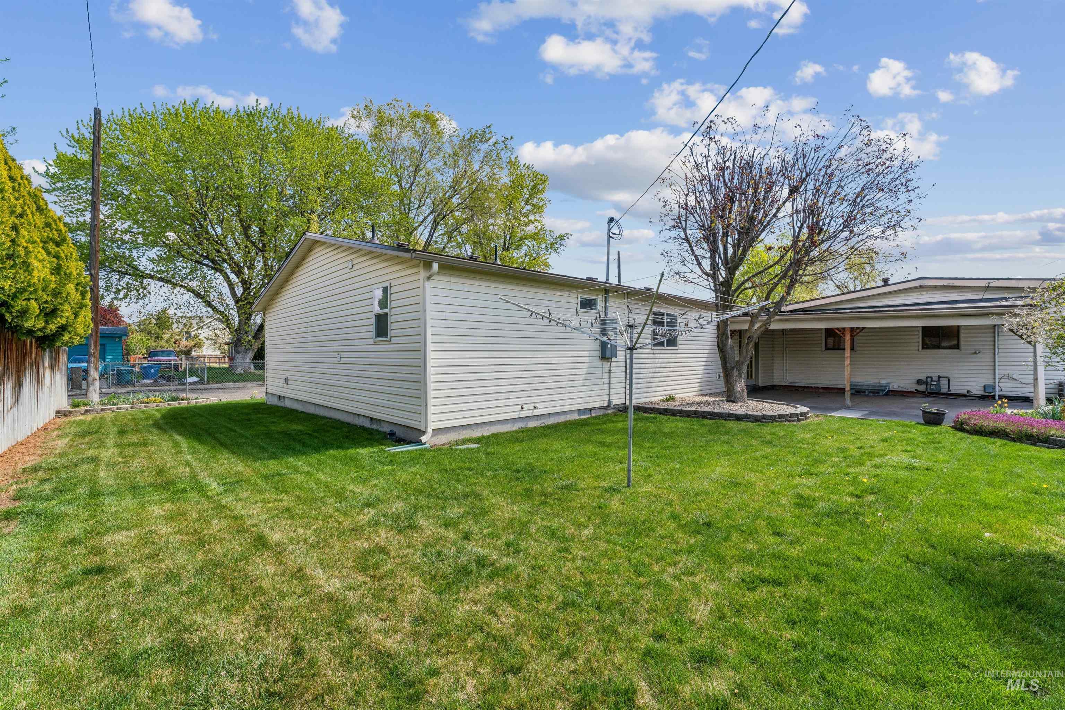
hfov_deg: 98.9
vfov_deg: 75.9
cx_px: 532
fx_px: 456
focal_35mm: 15
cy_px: 355
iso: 400
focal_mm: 15.4
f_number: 13
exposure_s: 1/125
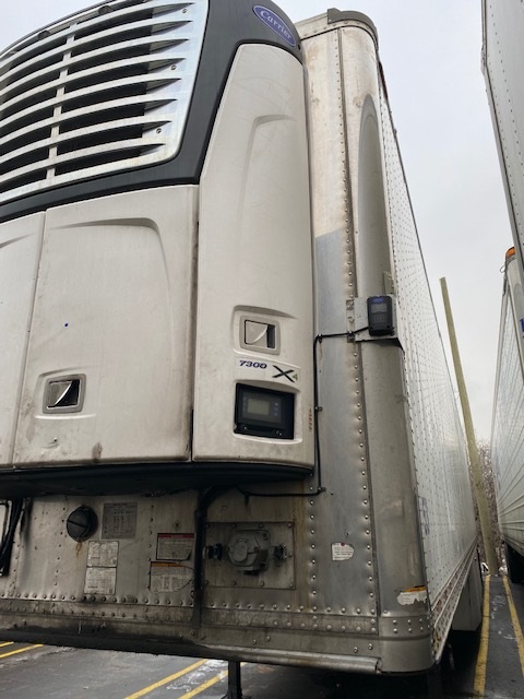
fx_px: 525
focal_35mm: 26
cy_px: 350
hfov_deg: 53.1
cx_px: 262
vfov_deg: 67.3
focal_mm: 4.25
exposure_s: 1/156
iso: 32
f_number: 1.8
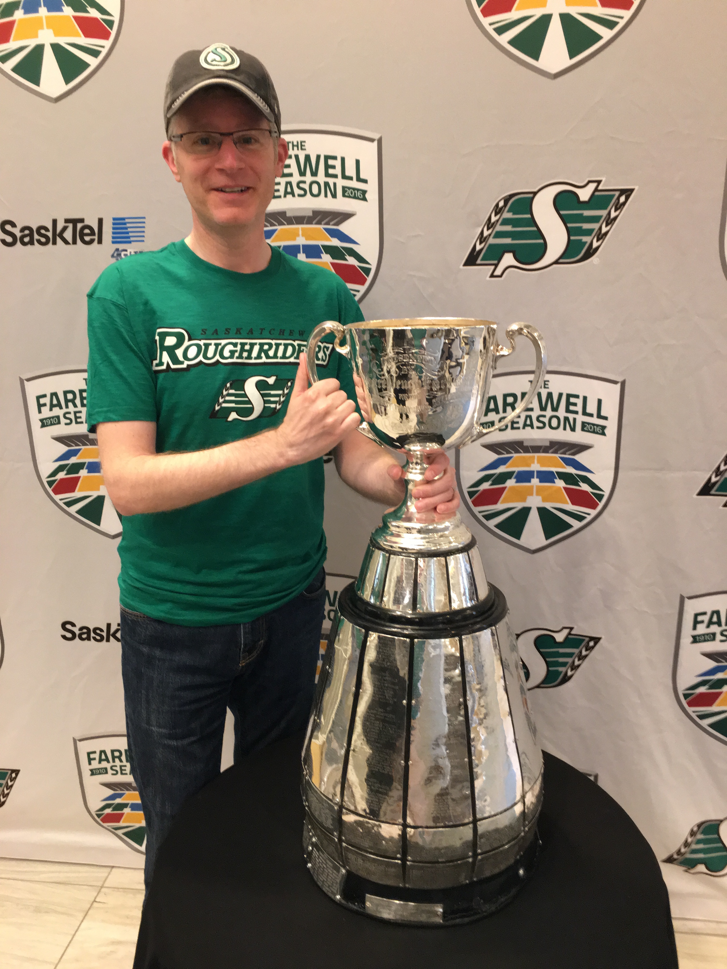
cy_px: 484
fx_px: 812
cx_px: 364
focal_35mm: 29
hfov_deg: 48.2
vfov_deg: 61.7
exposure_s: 1/17
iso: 200
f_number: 2.2
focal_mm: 4.15
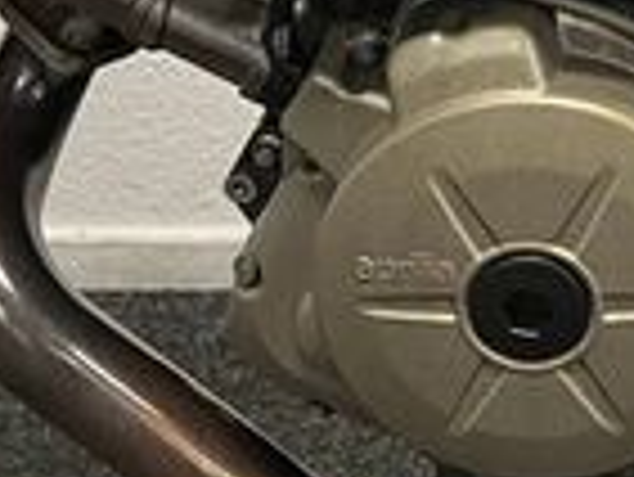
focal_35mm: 118
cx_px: 985
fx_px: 2163
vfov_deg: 11.6
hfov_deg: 15.3
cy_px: -392
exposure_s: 1/50
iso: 200
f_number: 1.6
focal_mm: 5.1
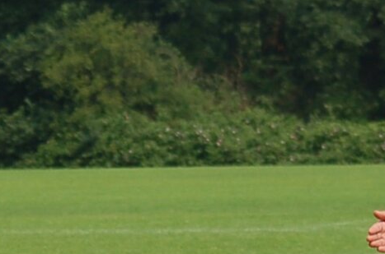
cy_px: 362
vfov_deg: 2.8
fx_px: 5281
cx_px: -112
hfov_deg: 4.2
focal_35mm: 495
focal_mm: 70
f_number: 5
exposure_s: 1/1250
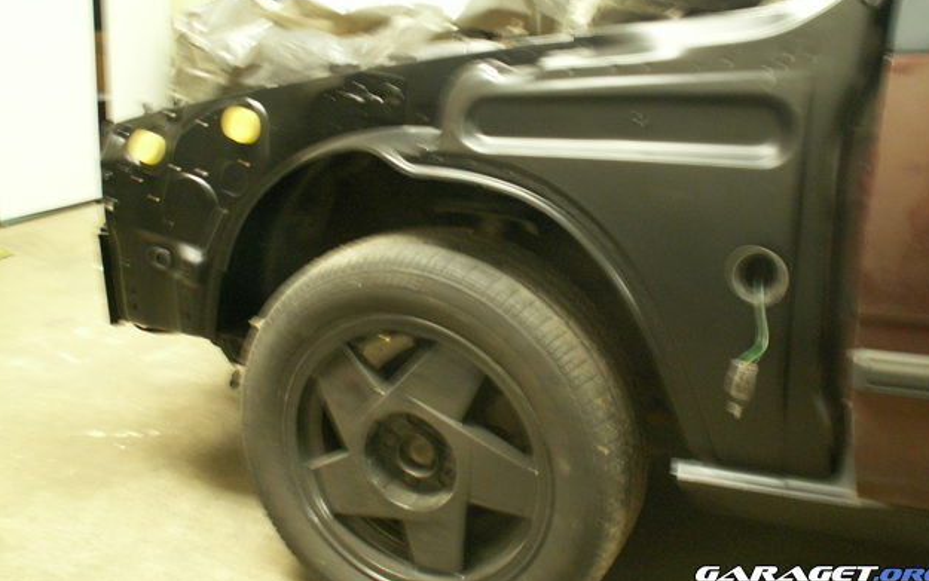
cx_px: 474
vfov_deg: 33.5
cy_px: 232
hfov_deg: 51.5
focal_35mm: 38
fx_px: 962
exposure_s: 1/2
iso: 160
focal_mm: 5.86
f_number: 2.8
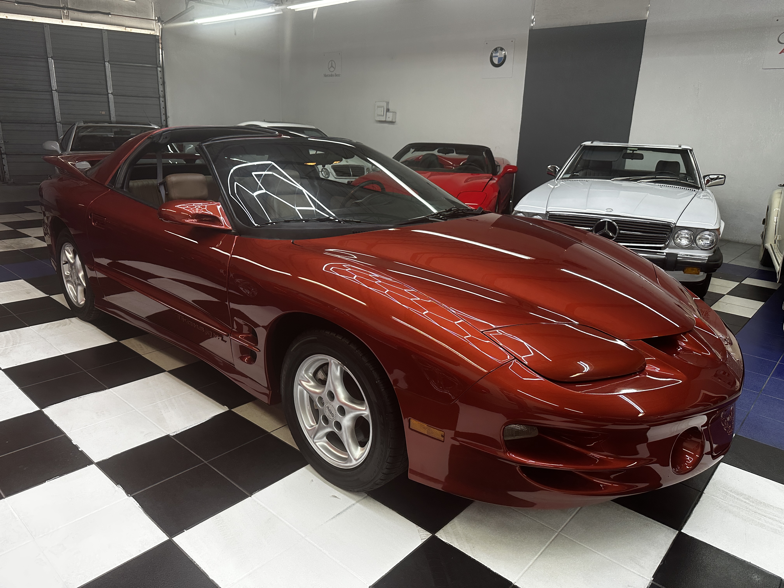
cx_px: 392
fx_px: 544
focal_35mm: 24
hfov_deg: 71.6
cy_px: 294
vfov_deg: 56.8
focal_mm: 6.86
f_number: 1.78
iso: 160
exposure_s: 1/120
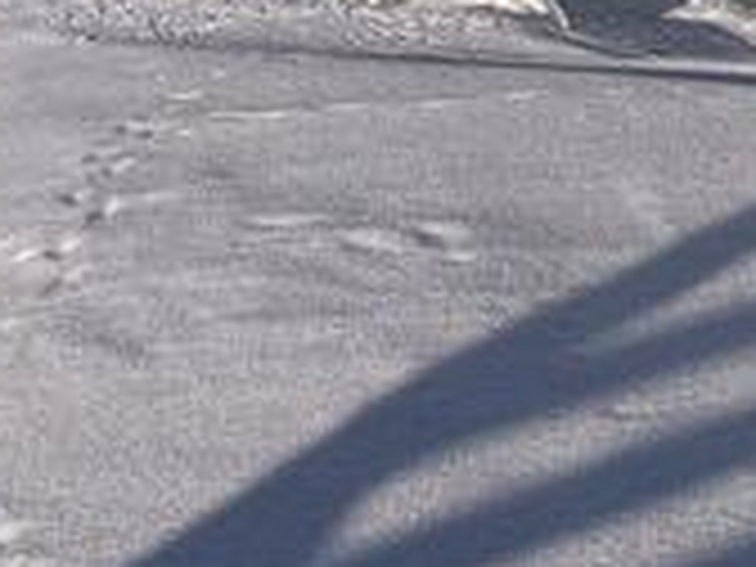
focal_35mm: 147
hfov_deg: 13.4
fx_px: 3210
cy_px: -916
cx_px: 310
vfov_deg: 8.9
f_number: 1.78
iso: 80
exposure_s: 1/14286
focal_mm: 6.76
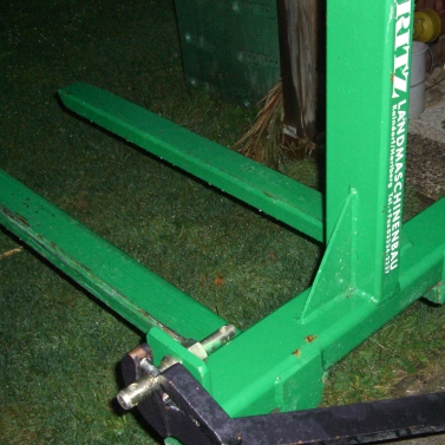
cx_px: 335
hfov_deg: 29.6
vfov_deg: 30.0
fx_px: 829
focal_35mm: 57
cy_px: 208
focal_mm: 7.9
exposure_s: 1/60
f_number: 2.8
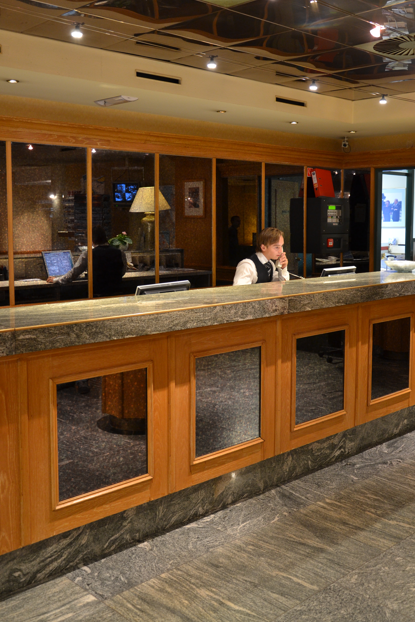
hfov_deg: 35.0
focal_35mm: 38
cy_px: 279
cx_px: 199
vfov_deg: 50.6
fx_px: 657
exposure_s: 1/5
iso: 400
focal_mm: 22
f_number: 4
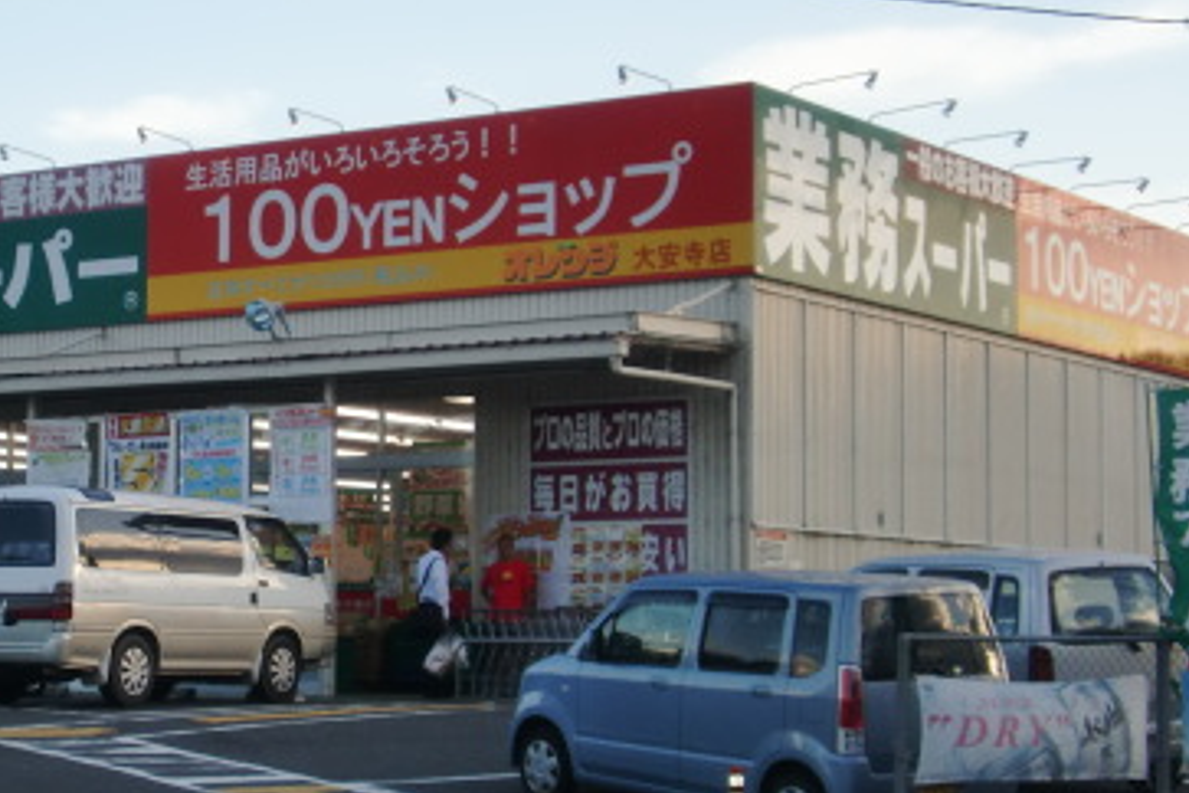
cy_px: 410
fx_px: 2906
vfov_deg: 15.5
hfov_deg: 22.6
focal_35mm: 88
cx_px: 154
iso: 64
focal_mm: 7.91
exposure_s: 1/320
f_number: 3.4
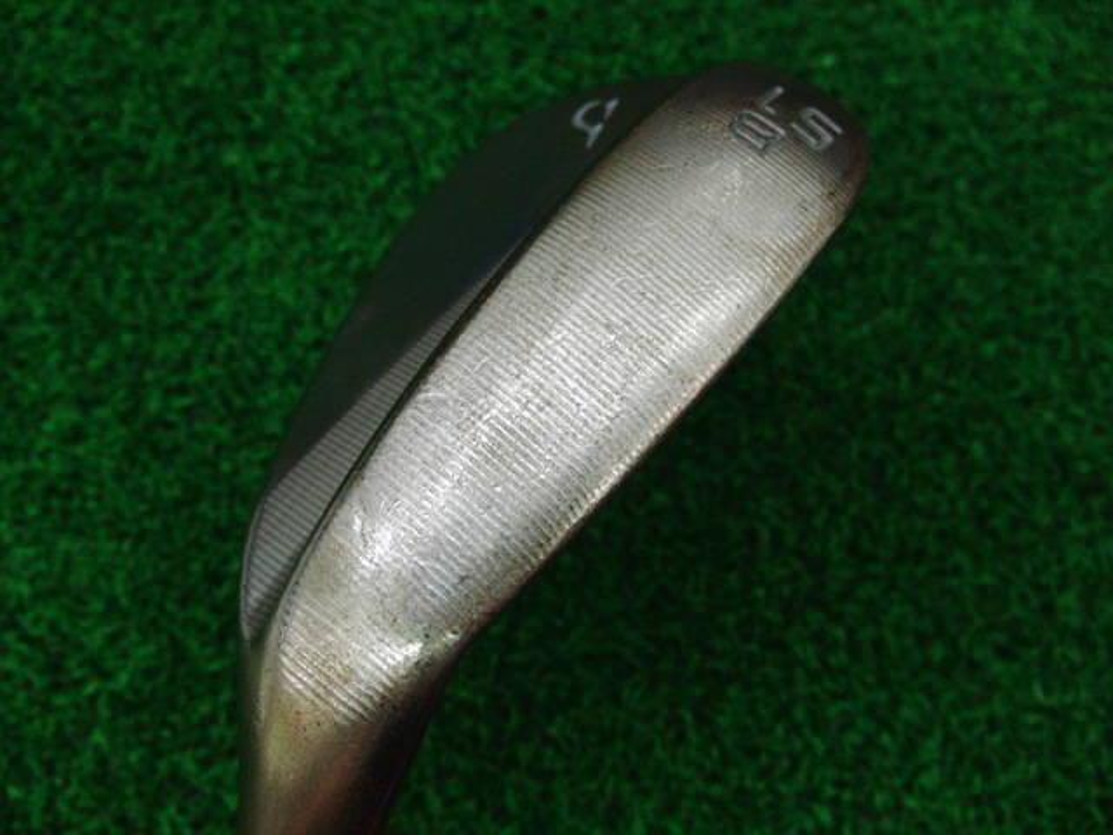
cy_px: 418
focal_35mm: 37
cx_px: 556
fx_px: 1190
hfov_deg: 50.1
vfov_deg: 38.7
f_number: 3.6
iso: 320
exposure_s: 1/80
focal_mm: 6.42
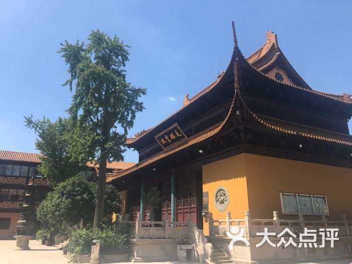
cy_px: 132
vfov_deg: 49.7
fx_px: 285
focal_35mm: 28
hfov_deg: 63.4
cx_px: 176
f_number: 1.8
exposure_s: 1/1473
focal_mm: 3.99
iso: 20
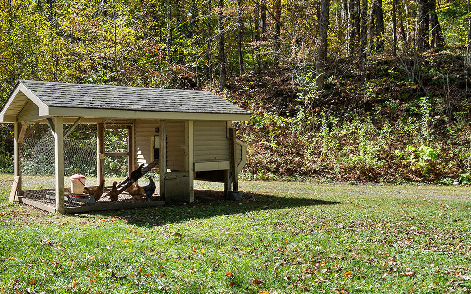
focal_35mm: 36
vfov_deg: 35.3
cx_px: 123
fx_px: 462
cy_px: 140
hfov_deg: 51.9
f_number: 8
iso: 160
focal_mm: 23
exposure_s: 1/125
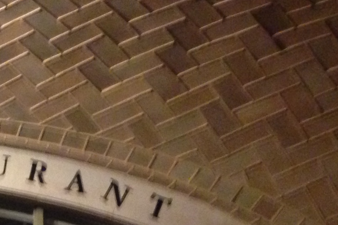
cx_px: -171
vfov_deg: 11.1
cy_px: 355
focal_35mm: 118
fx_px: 1108
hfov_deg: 15.9
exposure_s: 1/15
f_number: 2.4
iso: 500
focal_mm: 4.13
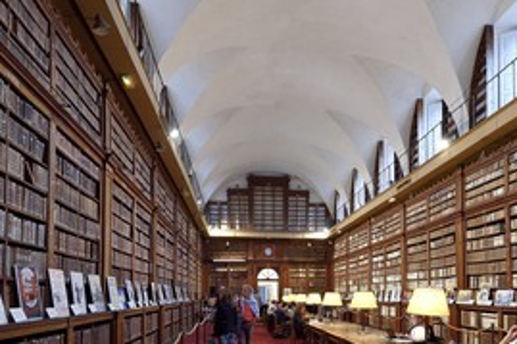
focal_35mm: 25
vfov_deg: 49.1
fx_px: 359
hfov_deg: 71.3
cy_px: 259
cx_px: 231
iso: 1600
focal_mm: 16
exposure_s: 1/15
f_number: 6.3
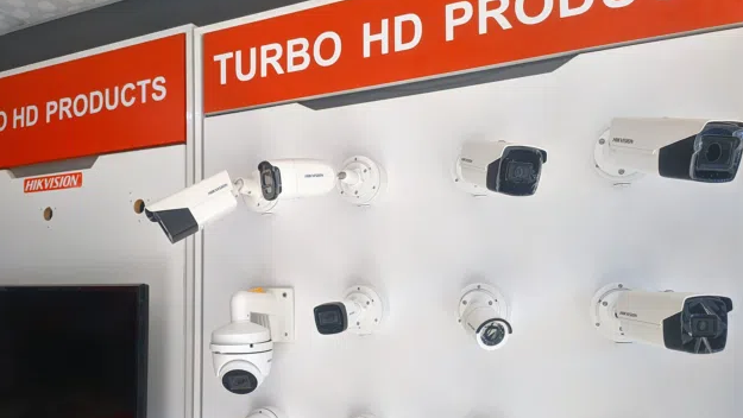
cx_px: 371
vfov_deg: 40.0
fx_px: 572
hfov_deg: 66.1
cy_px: 254
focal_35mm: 29
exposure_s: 1/143
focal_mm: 4.77
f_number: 1.75
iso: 109
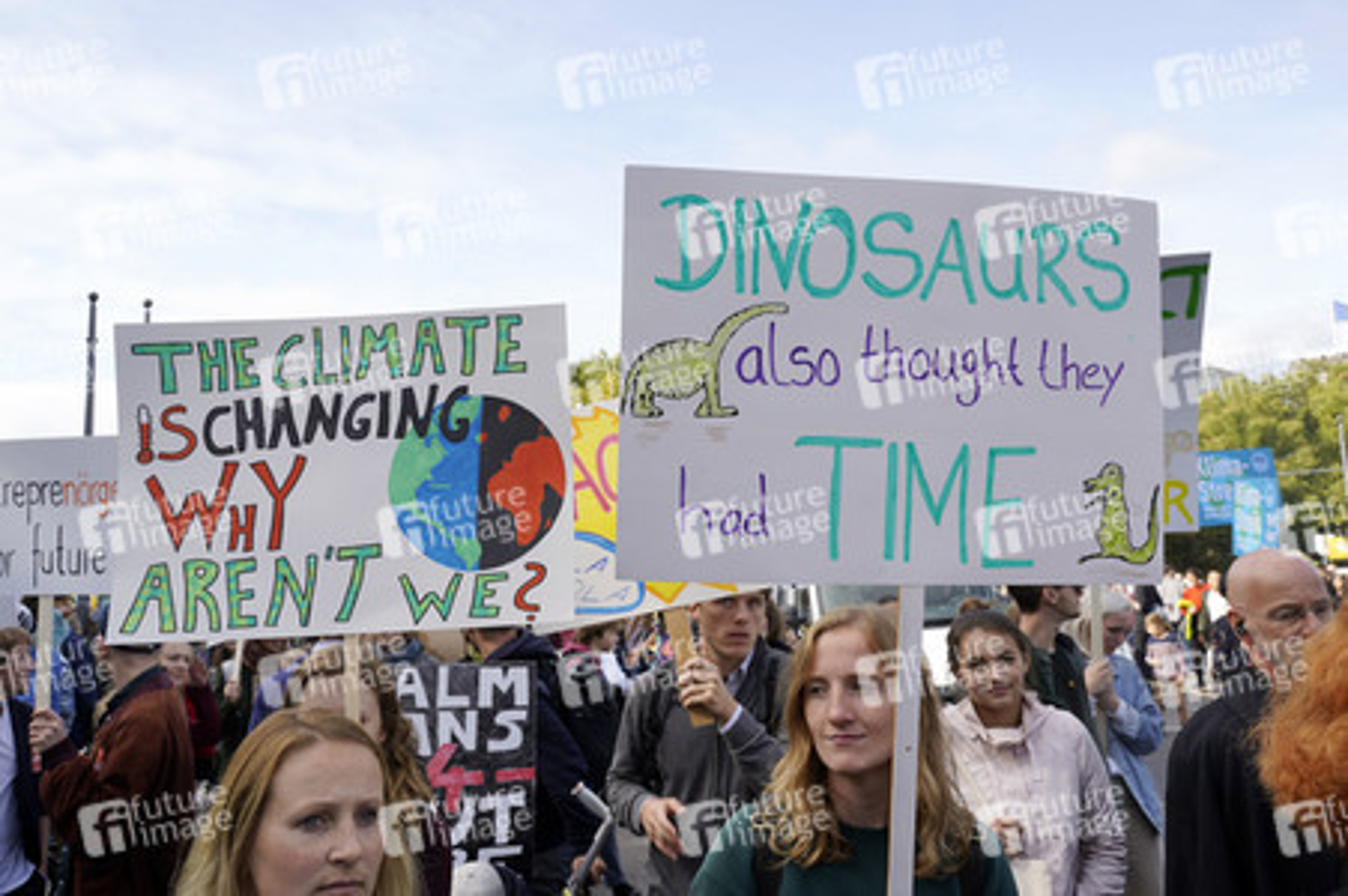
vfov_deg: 44.9
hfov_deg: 63.7
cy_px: 448
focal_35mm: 29
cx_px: 674
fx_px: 1085
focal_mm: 29
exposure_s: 1/160
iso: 160
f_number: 9
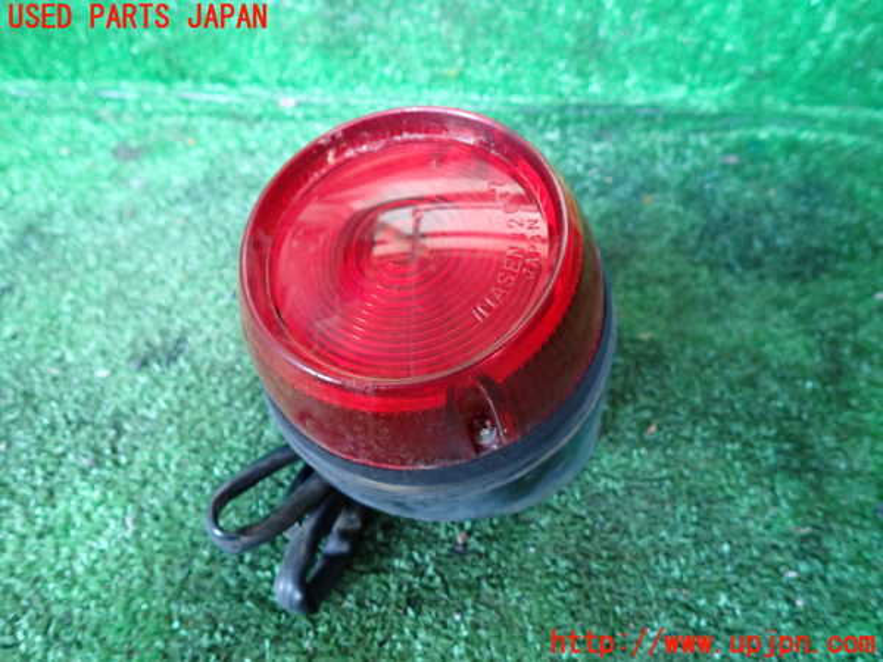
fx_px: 638
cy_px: 331
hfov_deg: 69.4
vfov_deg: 54.9
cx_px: 442
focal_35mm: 25
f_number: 2
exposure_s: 1/30
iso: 500
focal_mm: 4.5
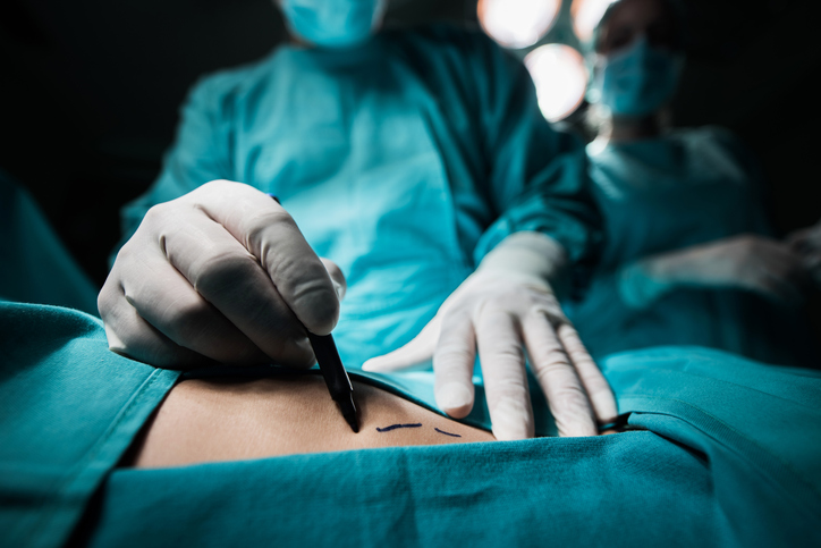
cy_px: 274
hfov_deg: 86.9
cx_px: 410
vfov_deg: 64.6
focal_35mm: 19
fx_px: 433
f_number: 3.2
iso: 64
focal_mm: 19
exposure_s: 1/50
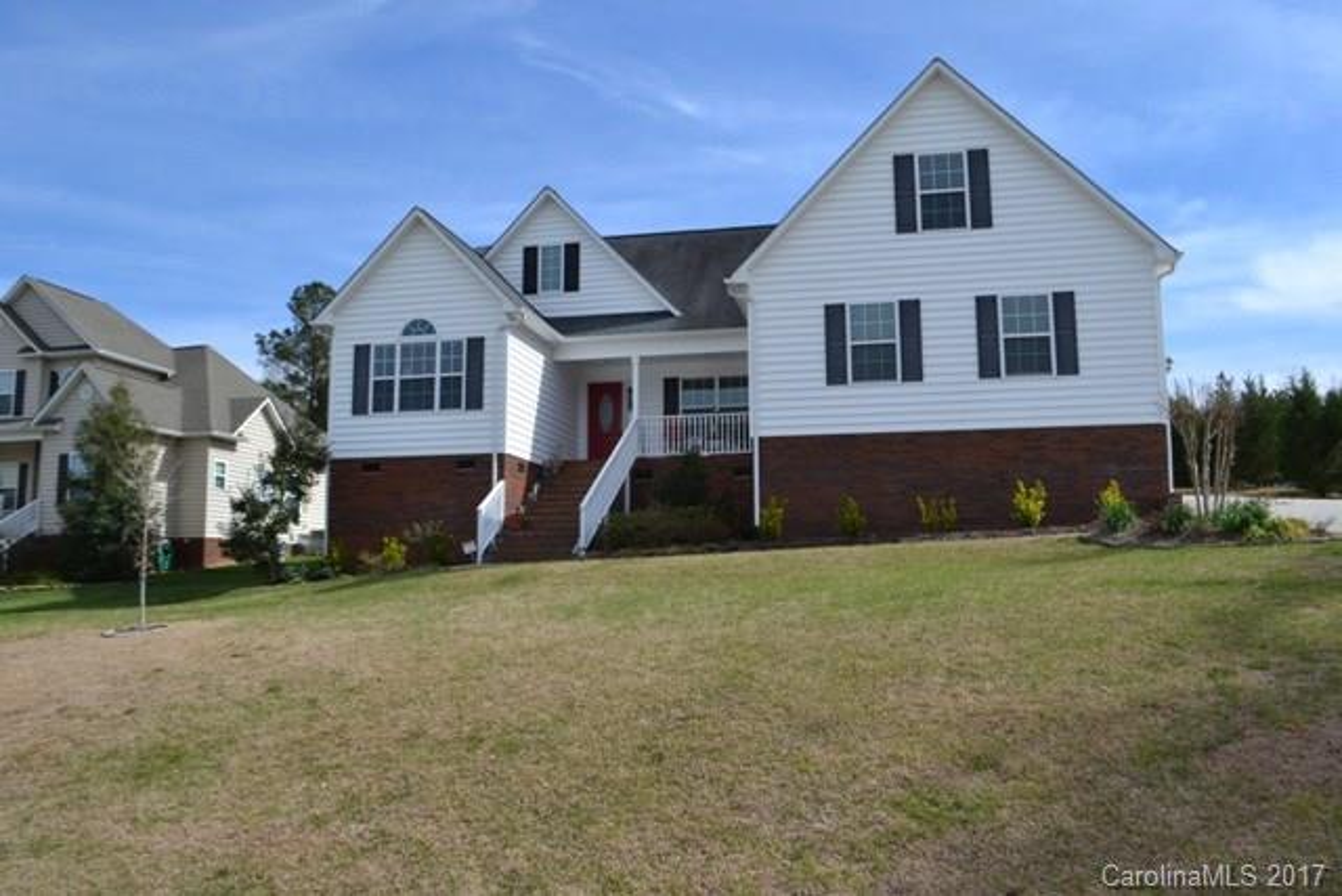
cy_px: 448
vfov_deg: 48.0
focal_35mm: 27
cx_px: 671
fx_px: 1007
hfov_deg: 67.4
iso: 100
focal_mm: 18
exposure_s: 1/250
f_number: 8
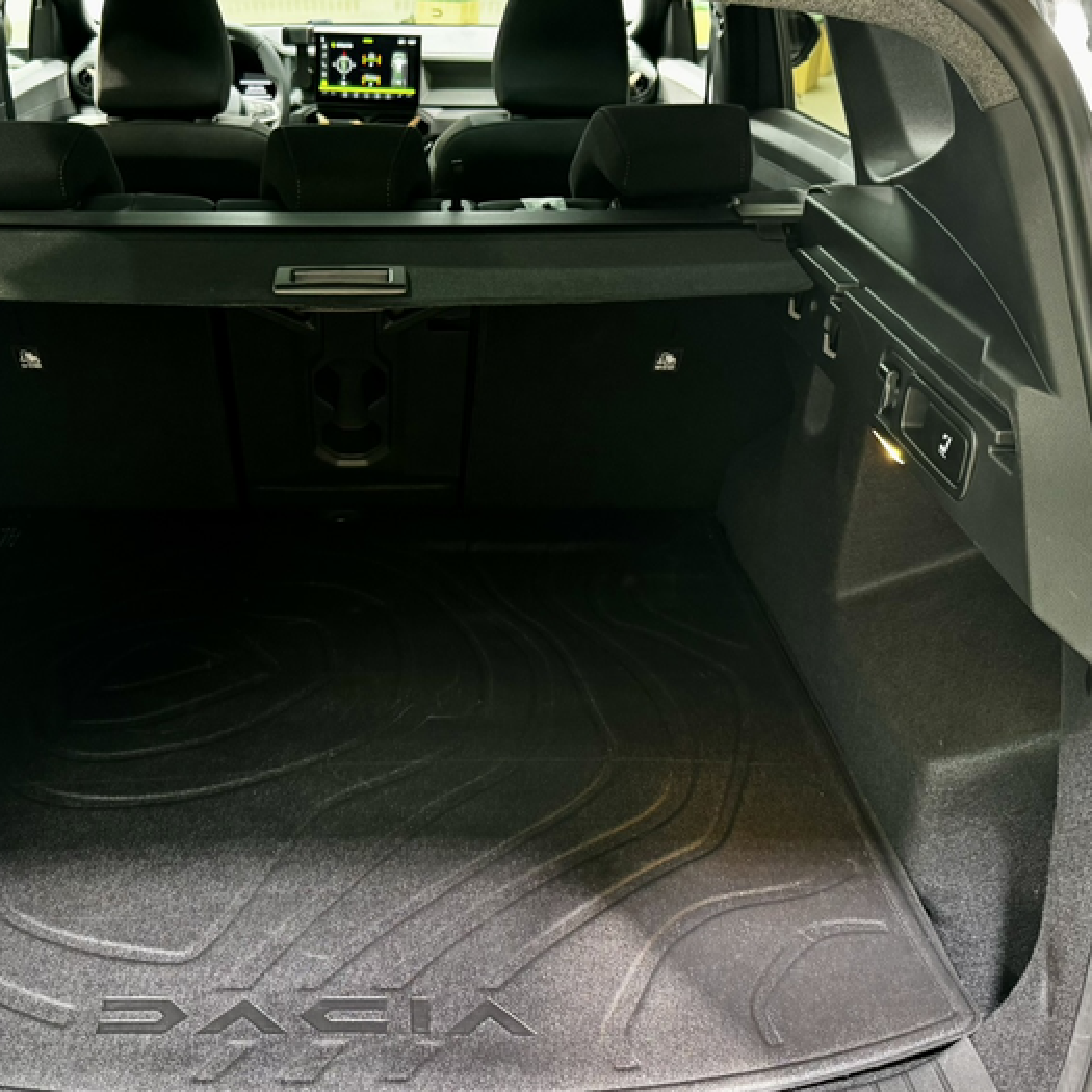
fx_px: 1356
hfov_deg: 43.4
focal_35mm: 38
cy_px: 565
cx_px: 387
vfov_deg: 43.9
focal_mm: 6.76
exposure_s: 1/60
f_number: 1.78
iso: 320
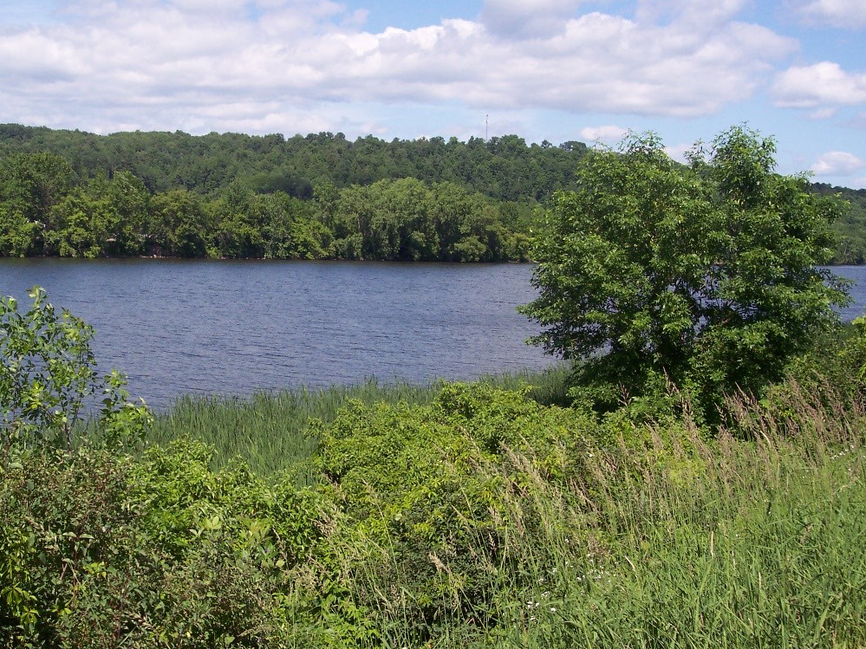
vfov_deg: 29.6
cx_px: 351
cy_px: 272
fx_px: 1226
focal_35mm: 49
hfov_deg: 38.8
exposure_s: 1/700
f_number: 4.8
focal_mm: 8
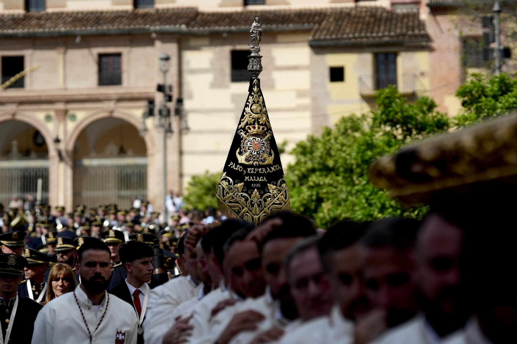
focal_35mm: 105
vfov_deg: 13.0
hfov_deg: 19.5
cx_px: 258
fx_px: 1508
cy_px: 172
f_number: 2.8
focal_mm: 105
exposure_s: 1/4000
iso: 100
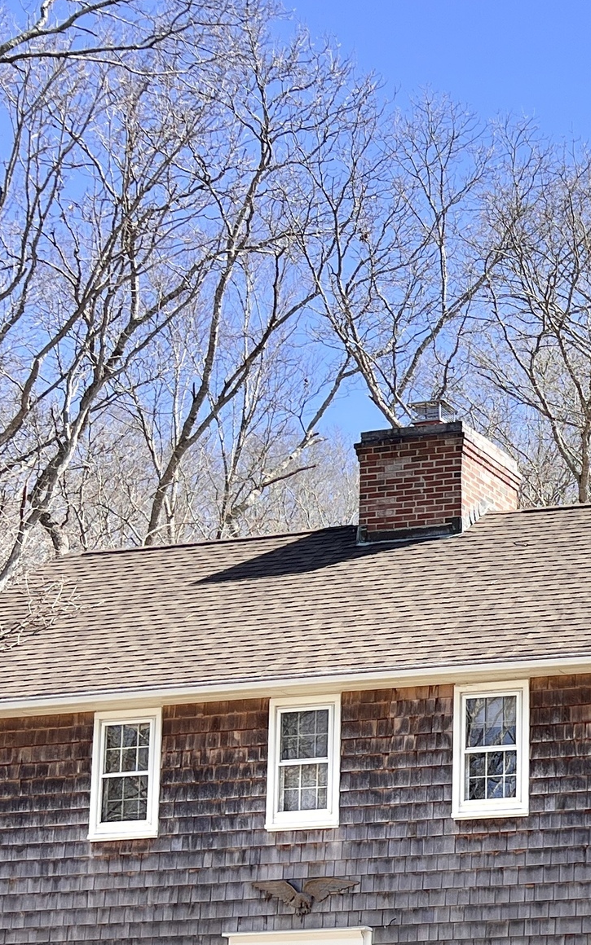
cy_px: 853
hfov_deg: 16.2
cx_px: 912
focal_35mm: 73
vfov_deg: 27.2
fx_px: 1881
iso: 50
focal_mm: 5.7
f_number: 1.5
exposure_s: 1/2123
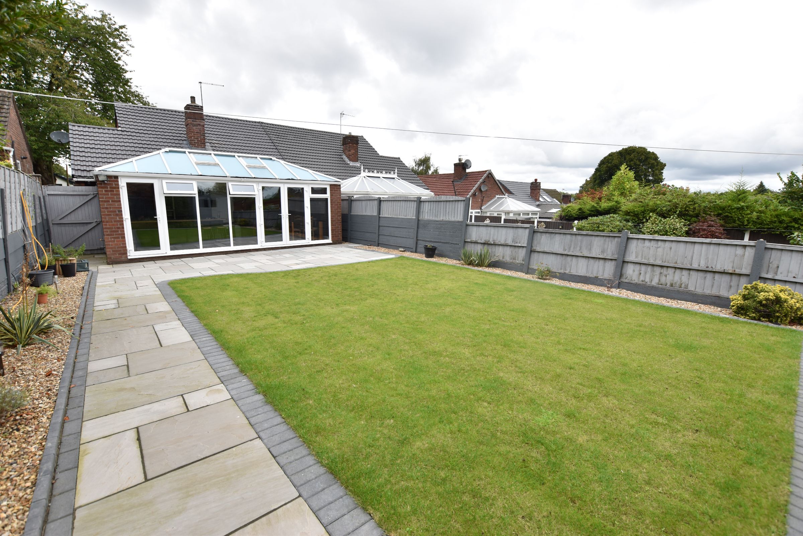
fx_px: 335
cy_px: 268
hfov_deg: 100.4
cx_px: 402
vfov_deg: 77.3
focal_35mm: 15
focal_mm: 10
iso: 100
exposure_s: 1/125
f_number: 5.6
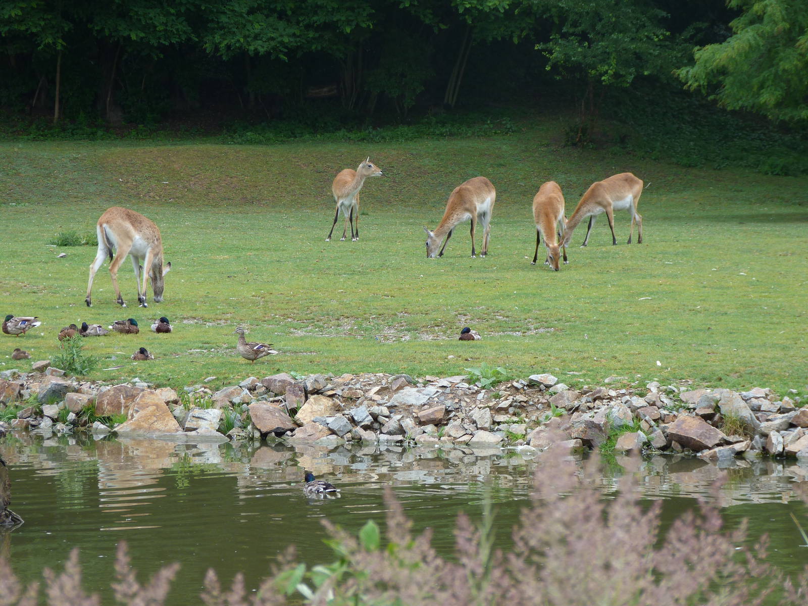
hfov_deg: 12.7
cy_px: 303
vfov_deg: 9.6
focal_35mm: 155
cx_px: 404
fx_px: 3618
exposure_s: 1/125
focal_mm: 27.9
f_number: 4
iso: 80
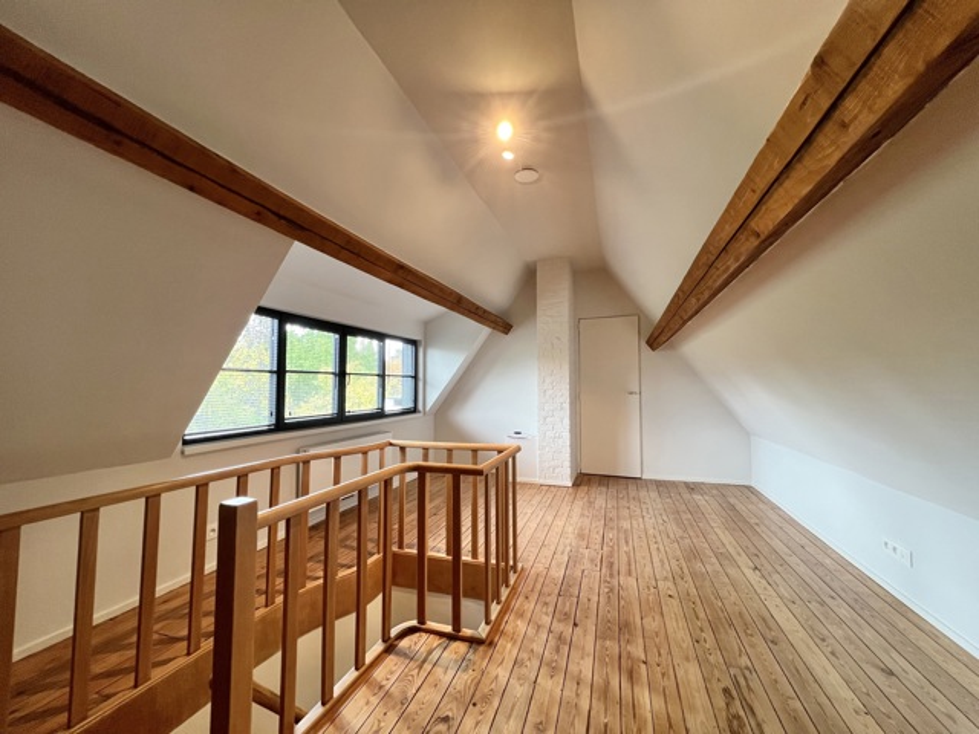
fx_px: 368
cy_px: 367
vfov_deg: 89.9
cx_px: 490
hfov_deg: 106.2
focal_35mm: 13
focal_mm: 1.57
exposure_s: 1/100
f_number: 1.8
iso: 200
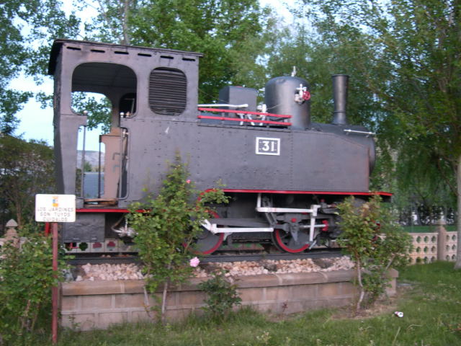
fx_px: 506
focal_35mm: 38
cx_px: 230
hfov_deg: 49.0
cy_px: 173
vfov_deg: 37.7
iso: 100
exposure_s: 1/1.7
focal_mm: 8
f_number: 2.8
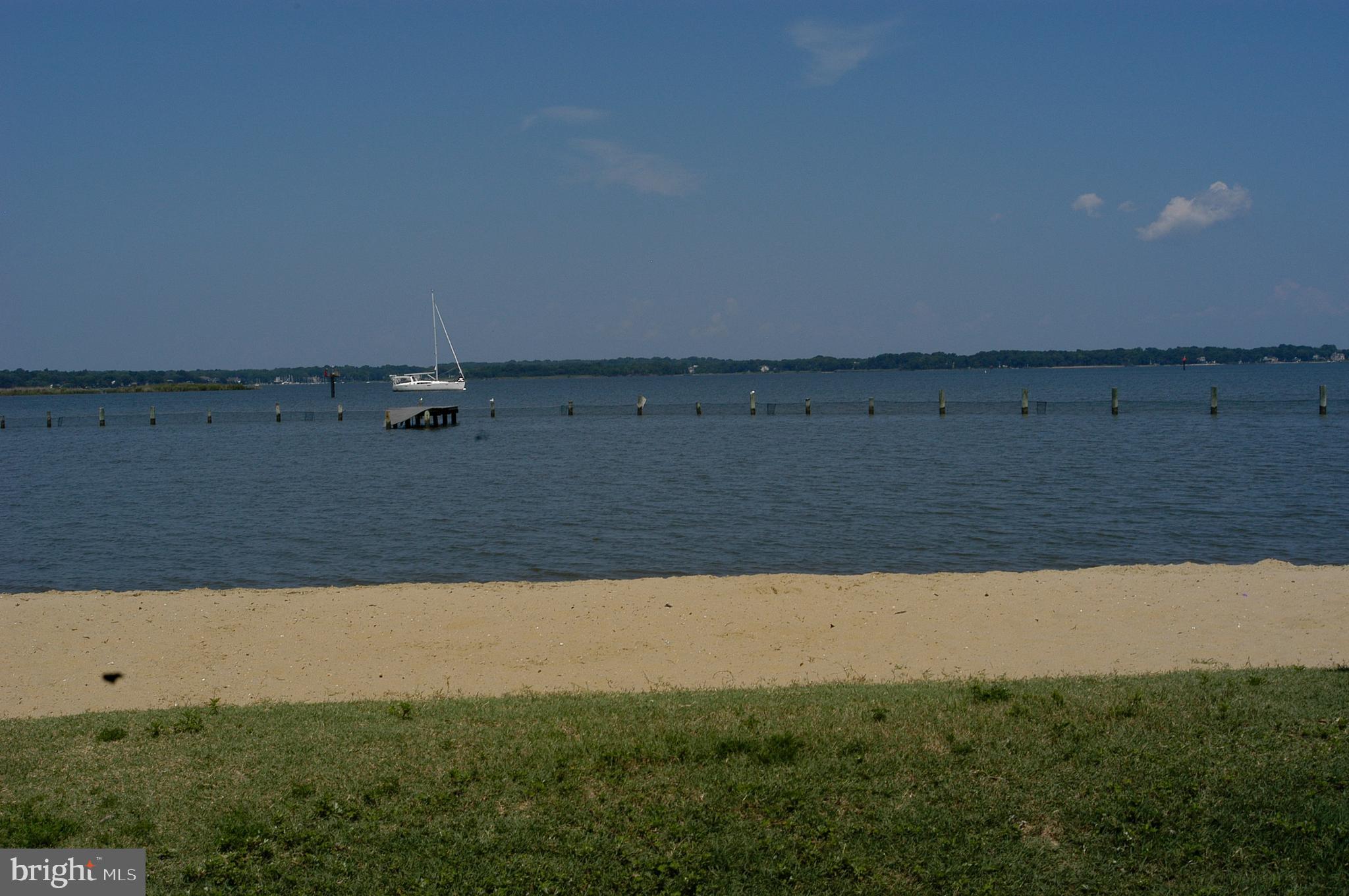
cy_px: 448
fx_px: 1909
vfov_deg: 26.4
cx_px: 674
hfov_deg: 38.9
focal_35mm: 51
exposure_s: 1/400
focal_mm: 34
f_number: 10
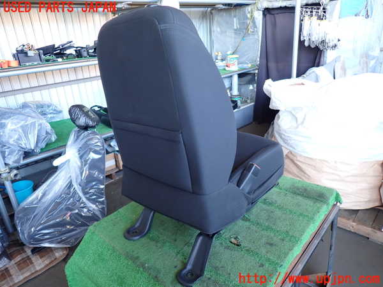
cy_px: 144
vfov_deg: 54.9
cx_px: 192
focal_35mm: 25
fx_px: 277
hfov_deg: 69.4
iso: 200
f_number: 2
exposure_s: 1/60
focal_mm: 4.5
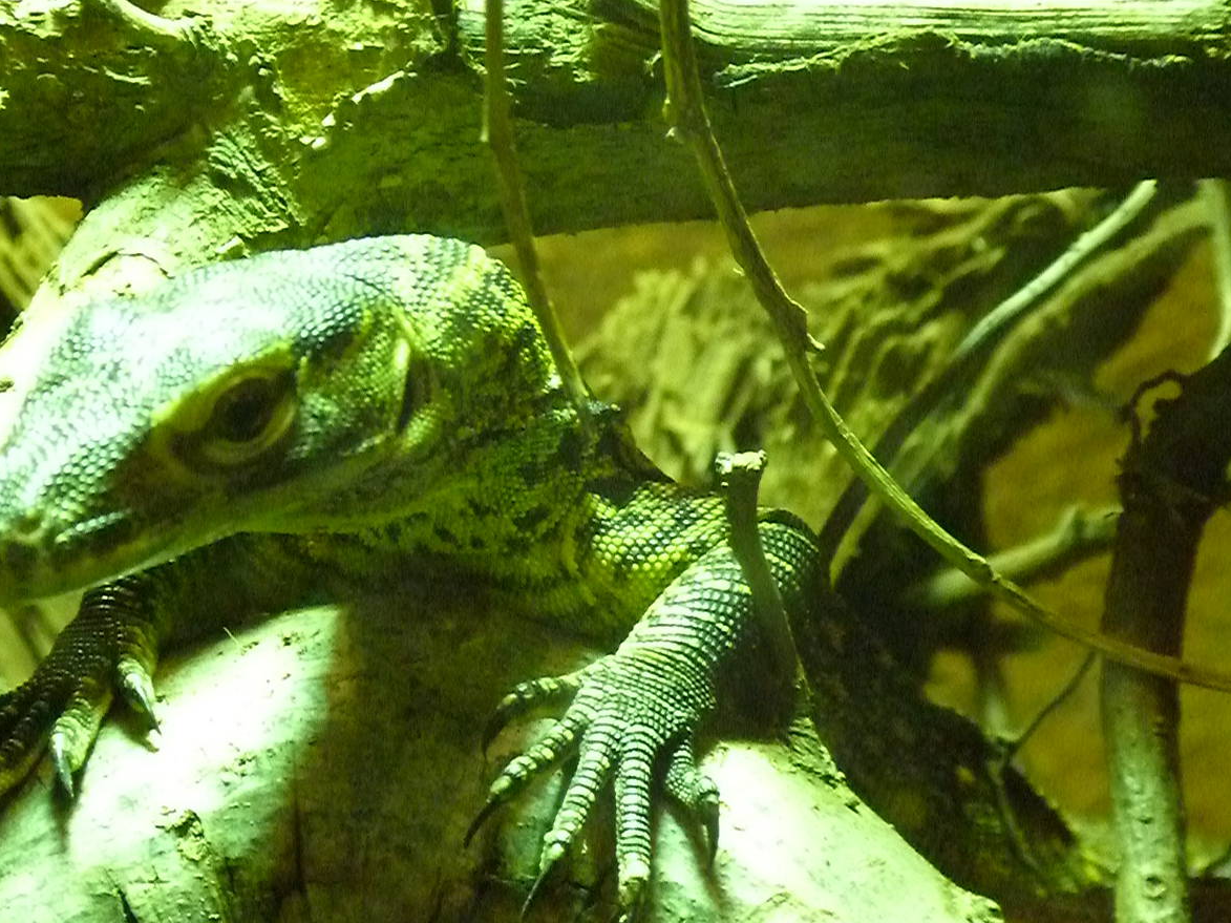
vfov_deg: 3.3
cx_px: 485
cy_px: 587
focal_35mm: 453
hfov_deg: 4.4
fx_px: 16104
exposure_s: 1/100
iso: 1600
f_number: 4.1
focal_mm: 59.7
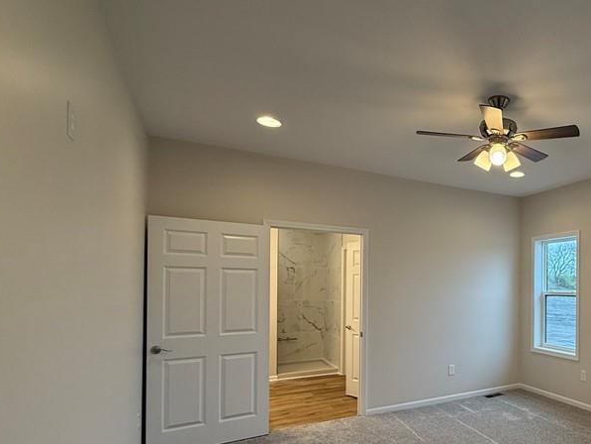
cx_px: 493
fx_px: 410
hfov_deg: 63.7
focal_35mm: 24
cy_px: 285
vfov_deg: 56.0
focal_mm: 2.22
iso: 160
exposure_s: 1/120
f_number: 2.2
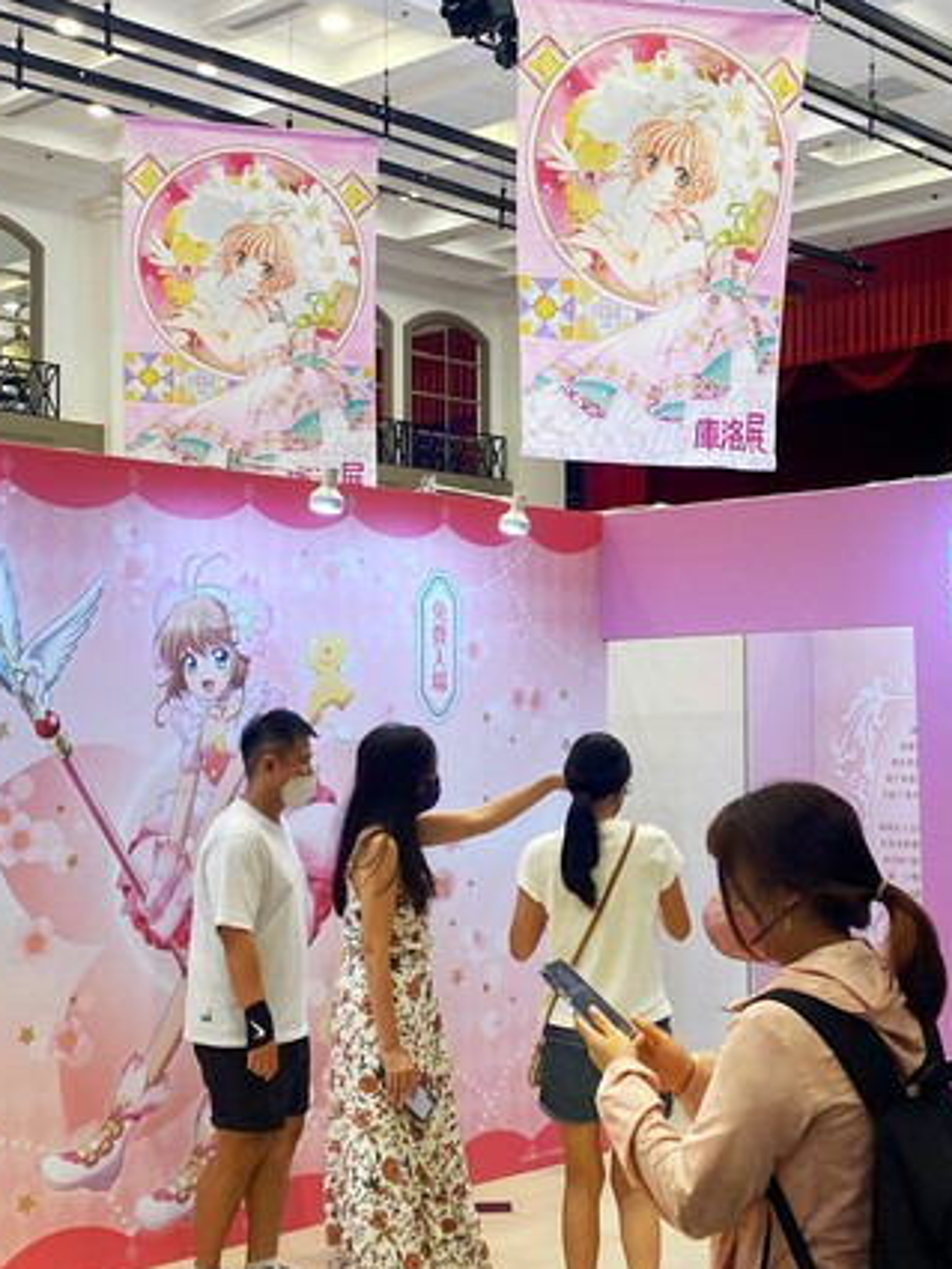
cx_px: 527
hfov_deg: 28.0
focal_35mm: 52
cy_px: 594
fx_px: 1906
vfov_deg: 36.8
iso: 125
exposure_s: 1/120
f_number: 1.8
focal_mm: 4.25
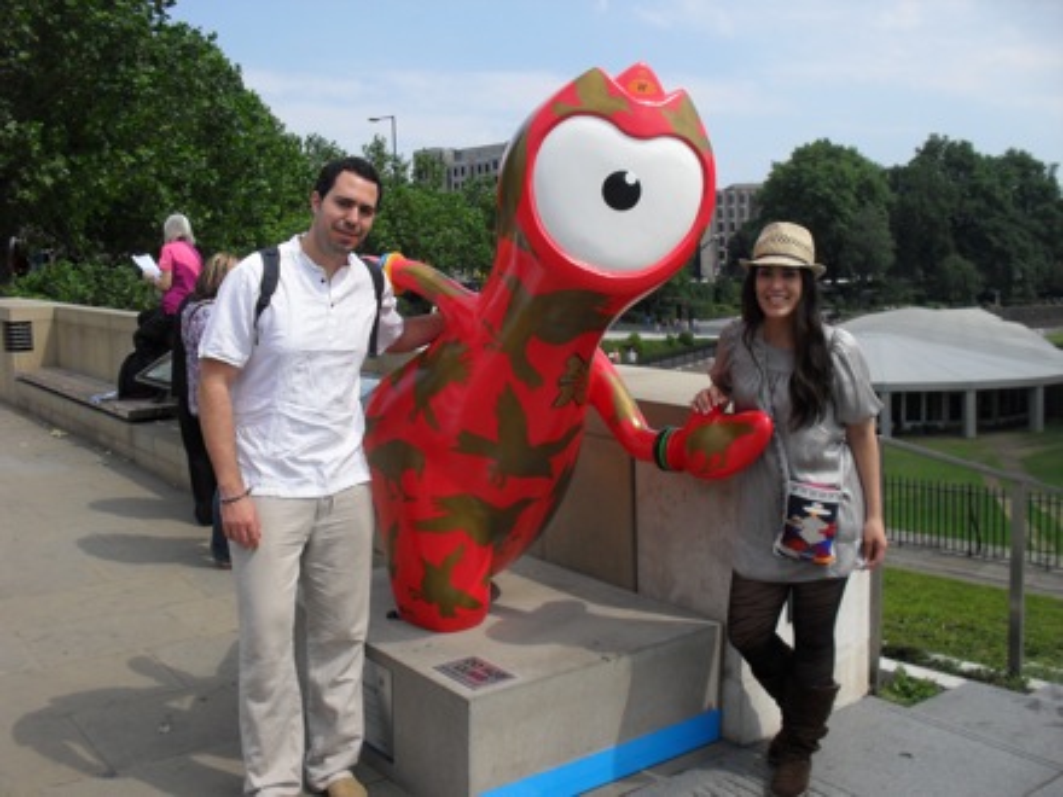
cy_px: 398
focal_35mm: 35
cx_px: 532
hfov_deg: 52.6
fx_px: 1075
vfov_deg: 40.7
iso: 100
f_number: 8.4
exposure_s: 1/180
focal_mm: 6.3
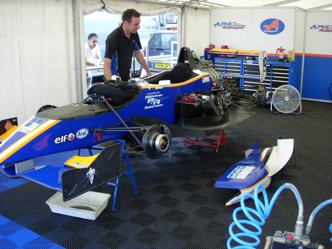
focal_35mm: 38
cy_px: 124
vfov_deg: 37.7
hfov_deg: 49.0
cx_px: 166
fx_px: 364
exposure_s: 1/181
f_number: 2.8
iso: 64
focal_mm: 7.8
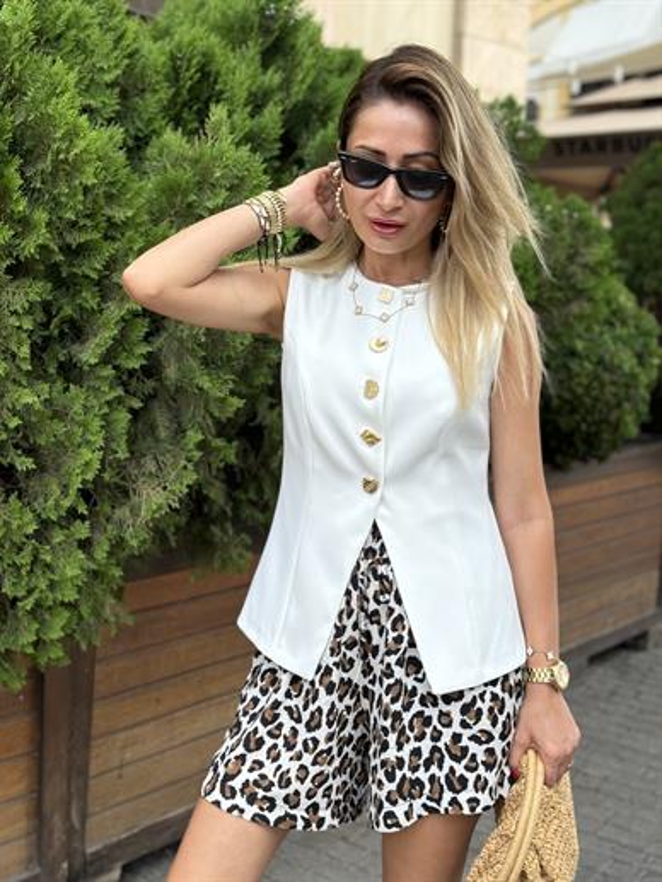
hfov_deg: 30.3
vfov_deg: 39.6
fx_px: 1223
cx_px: 331
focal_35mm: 48
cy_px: 441
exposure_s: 1/1238
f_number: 1.78
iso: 64
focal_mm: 6.76
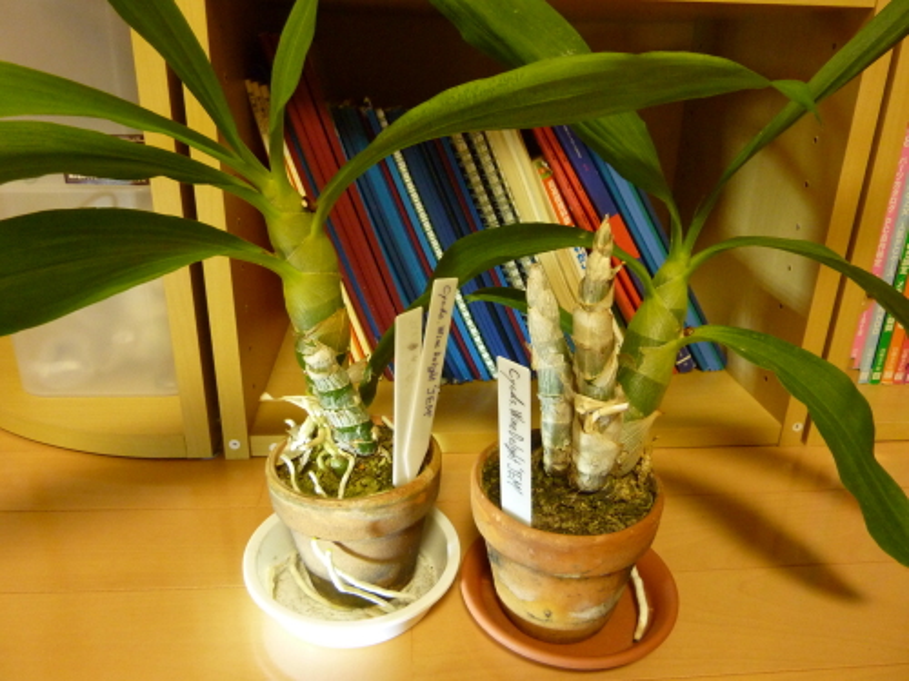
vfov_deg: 54.9
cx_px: 454
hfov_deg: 69.4
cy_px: 340
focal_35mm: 25
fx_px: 656
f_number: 3.3
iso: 400
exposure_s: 1/8
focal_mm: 4.1
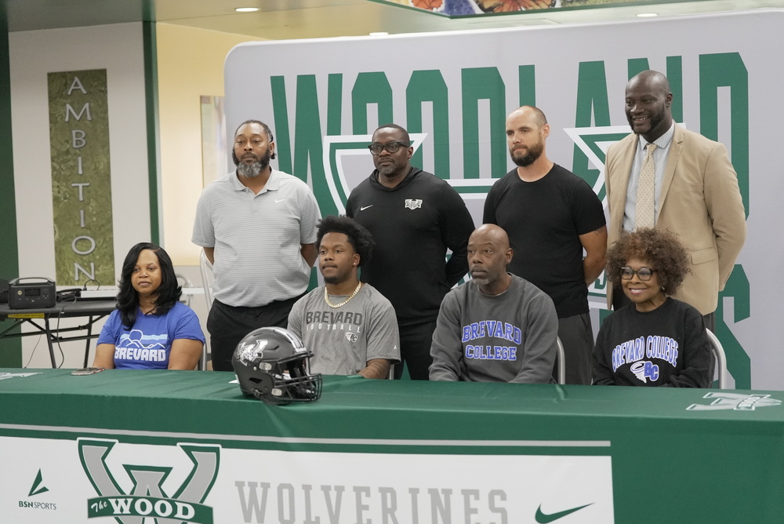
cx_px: 392
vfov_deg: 19.5
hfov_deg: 28.8
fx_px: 1525
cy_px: 262
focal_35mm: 70
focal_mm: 70
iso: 12800
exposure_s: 1/1250
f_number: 2.8
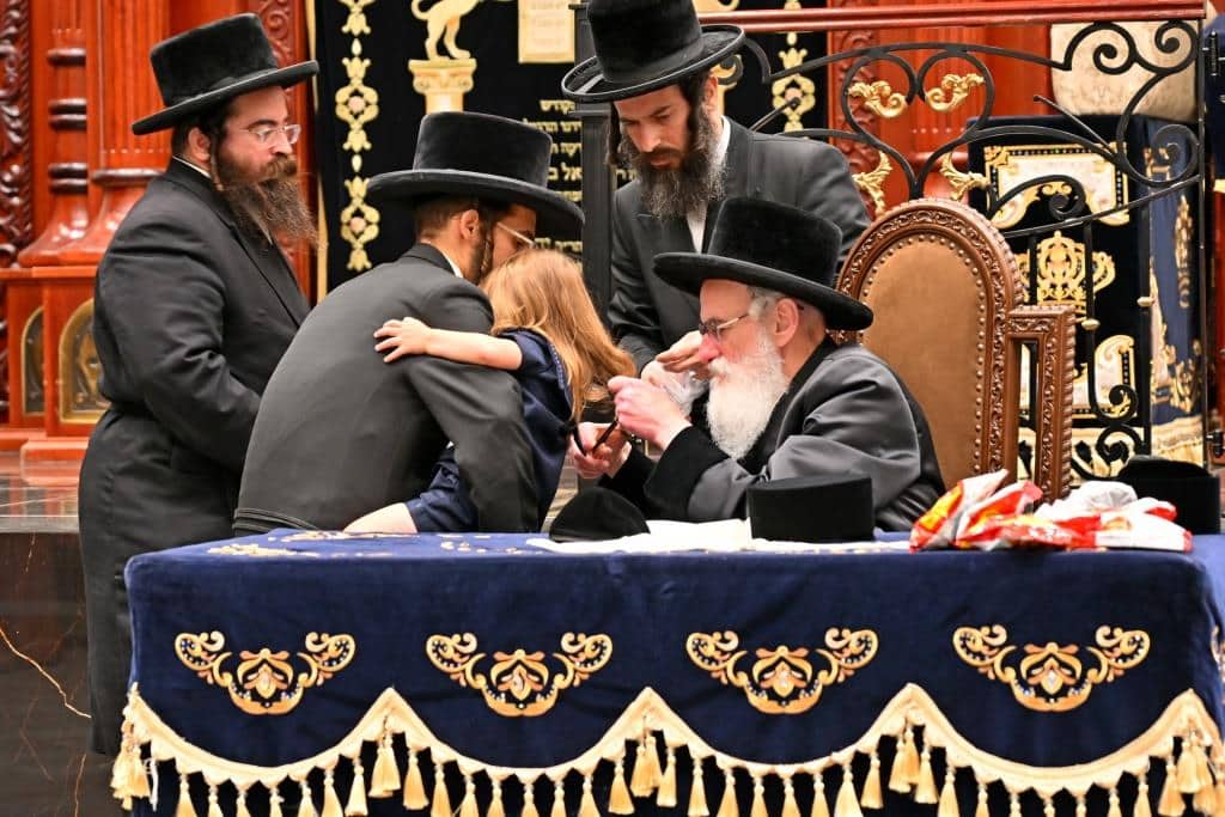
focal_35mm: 127
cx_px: 612
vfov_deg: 10.8
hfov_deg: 16.1
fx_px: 4322
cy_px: 408
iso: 500
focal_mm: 85
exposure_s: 1/160
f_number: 4
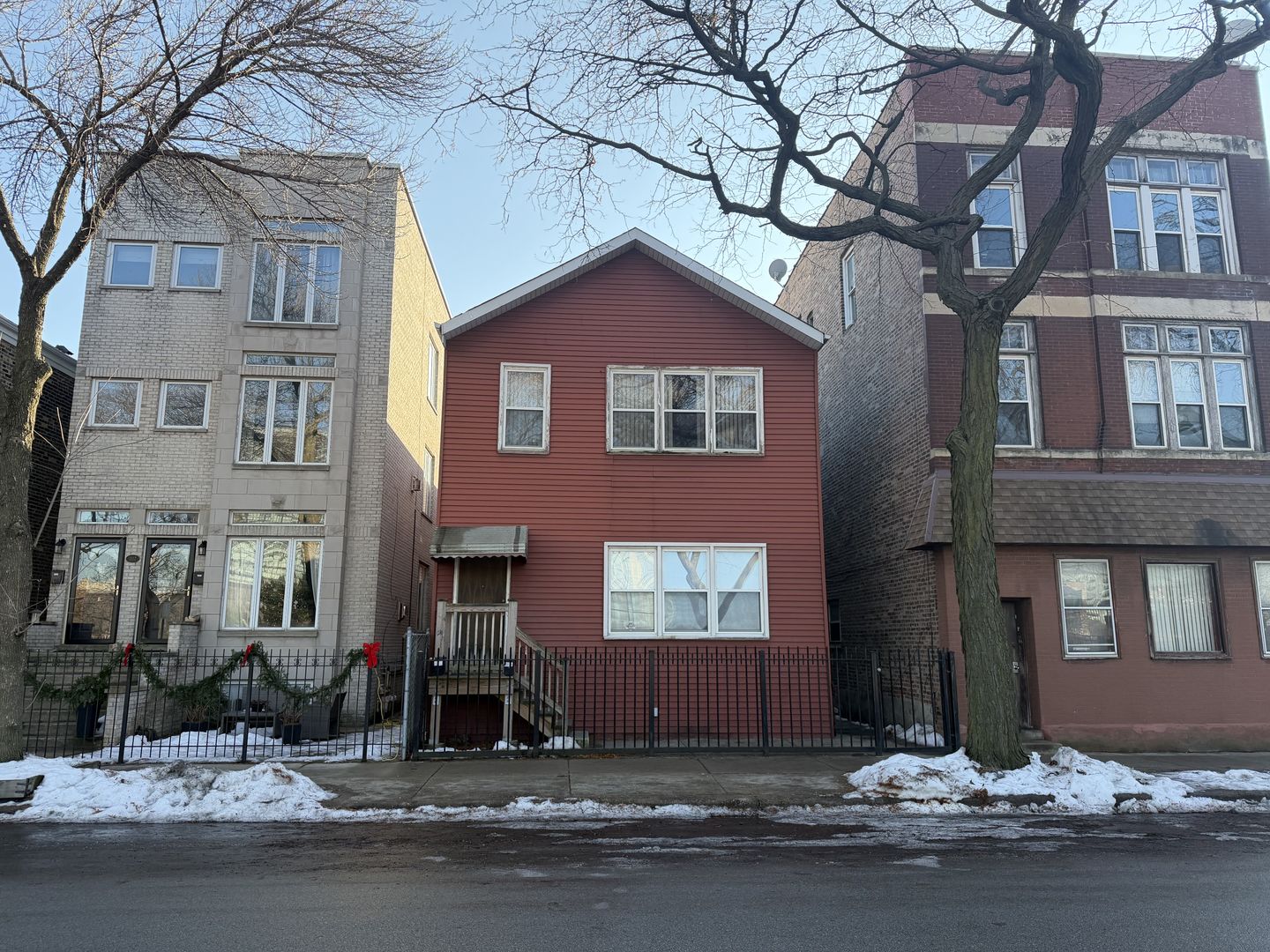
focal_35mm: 24
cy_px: 476
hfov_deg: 71.6
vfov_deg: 56.8
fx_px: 881
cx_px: 635
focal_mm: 6.76
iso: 100
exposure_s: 1/1337
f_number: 1.78
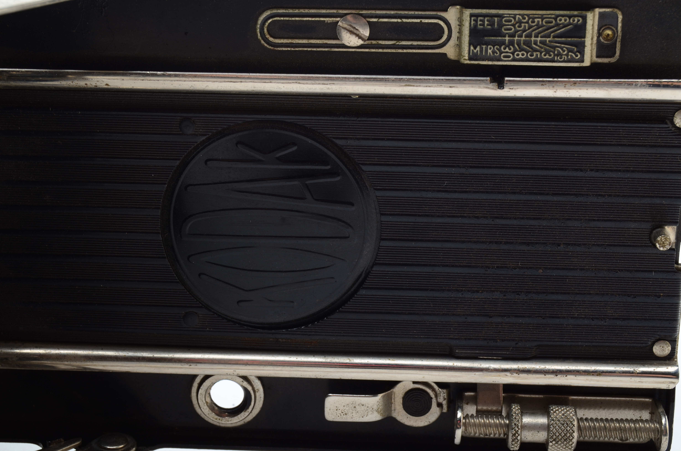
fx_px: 1557
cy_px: 226
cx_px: 340
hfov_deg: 24.7
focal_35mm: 82
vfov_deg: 16.5
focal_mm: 55
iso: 100
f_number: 18
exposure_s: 1/160
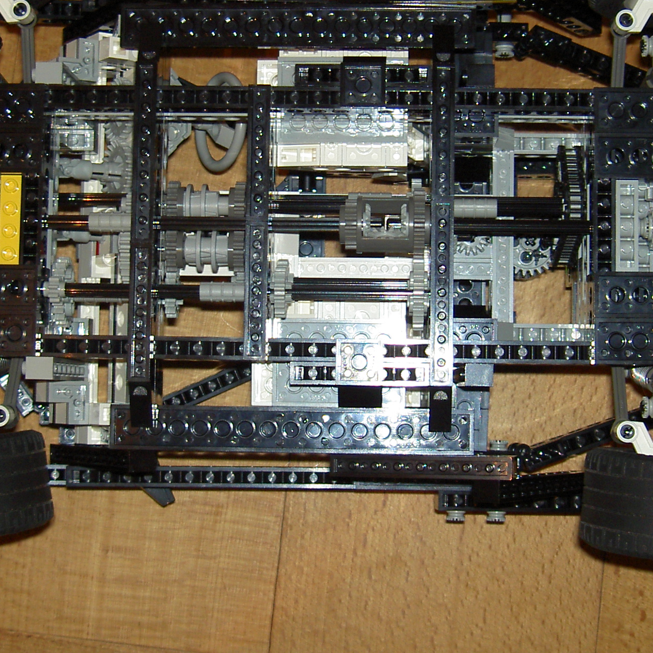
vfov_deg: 23.6
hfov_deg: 23.7
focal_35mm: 73
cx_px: 292
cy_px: 276
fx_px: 1558
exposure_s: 1/59.5
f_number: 2.8
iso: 100
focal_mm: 8
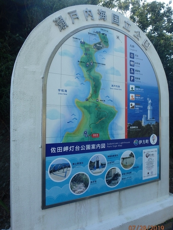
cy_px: 115
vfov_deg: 71.6
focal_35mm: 24
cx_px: 83
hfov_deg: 56.8
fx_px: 160
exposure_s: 1/400
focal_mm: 3.7
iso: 125
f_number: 3.5
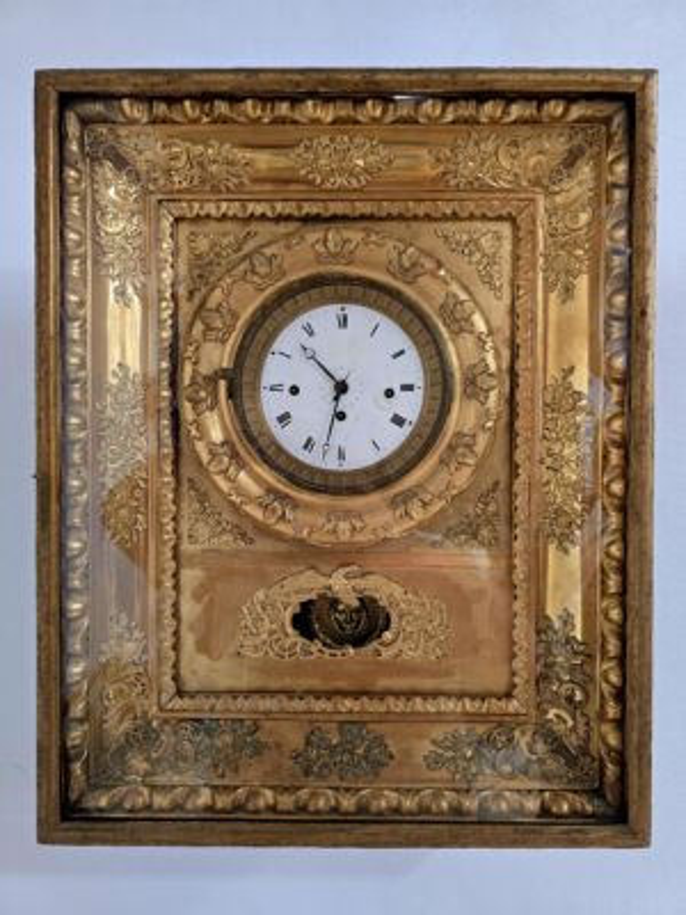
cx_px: 343
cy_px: 458
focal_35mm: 23
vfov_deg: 73.9
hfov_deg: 58.9
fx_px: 608
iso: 640
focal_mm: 6.3
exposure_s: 1/101
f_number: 1.7
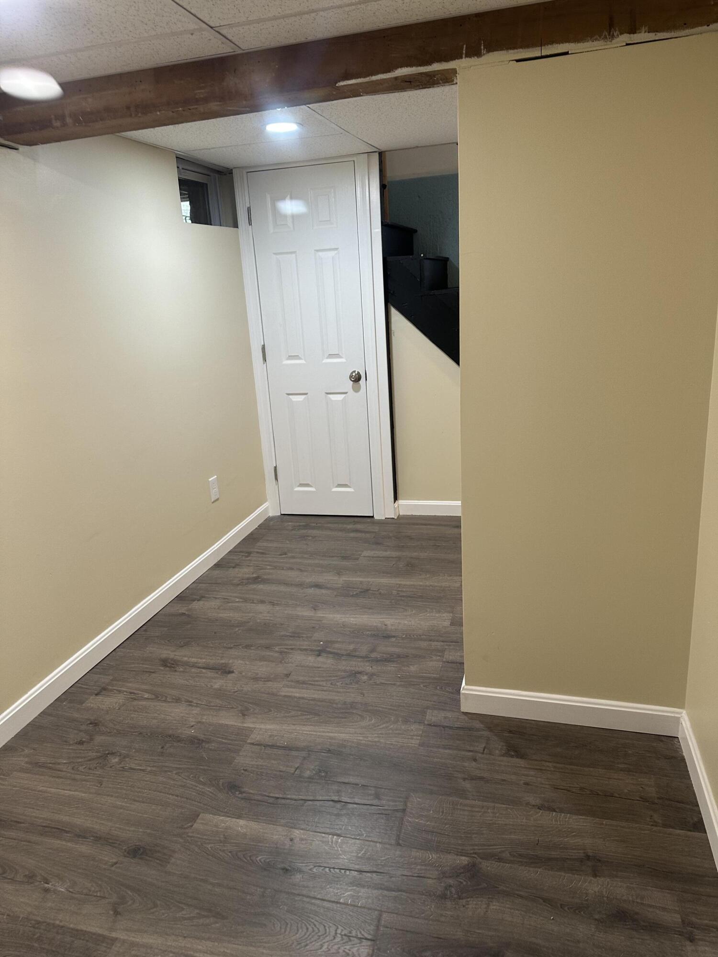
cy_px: 478
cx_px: 359
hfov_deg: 56.8
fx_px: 664
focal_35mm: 24
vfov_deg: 71.6
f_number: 1.78
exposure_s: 1/60
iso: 125
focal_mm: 6.86
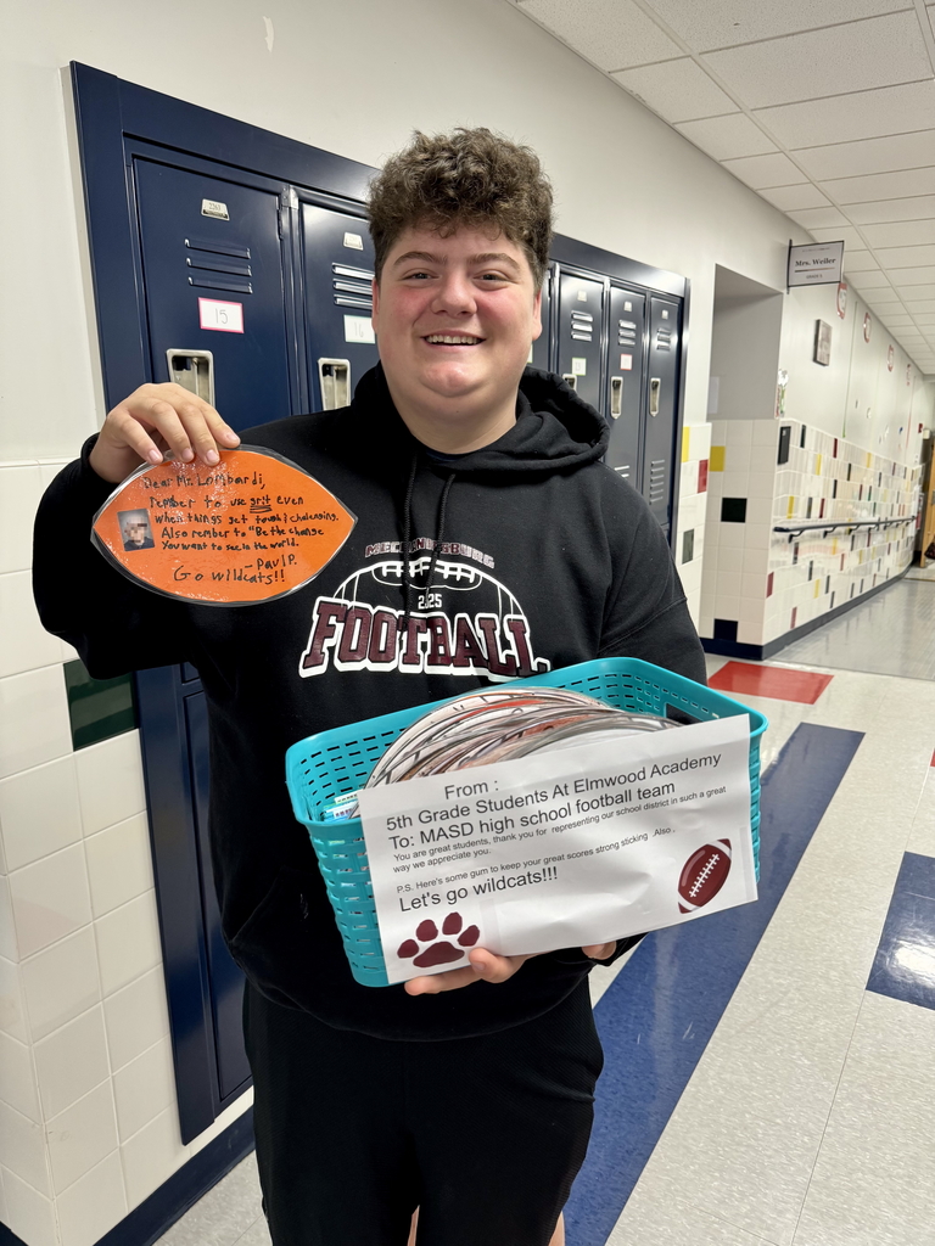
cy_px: 623
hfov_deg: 56.8
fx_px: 864
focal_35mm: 24
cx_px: 468
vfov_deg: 71.6
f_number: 1.78
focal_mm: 6.76
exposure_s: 1/60
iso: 200
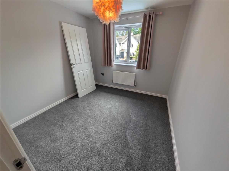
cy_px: 86
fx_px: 93
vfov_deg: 85.7
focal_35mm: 14
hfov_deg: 102.1
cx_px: 114
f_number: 2.2
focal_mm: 1.85
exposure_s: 1/115
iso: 54
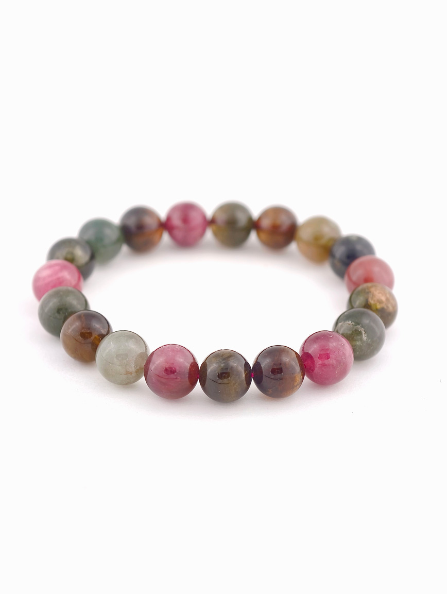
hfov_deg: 17.4
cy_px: 297
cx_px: 224
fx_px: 1460
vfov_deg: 23.0
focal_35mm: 85
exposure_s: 1/161
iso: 125
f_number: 2.67
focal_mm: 22.48
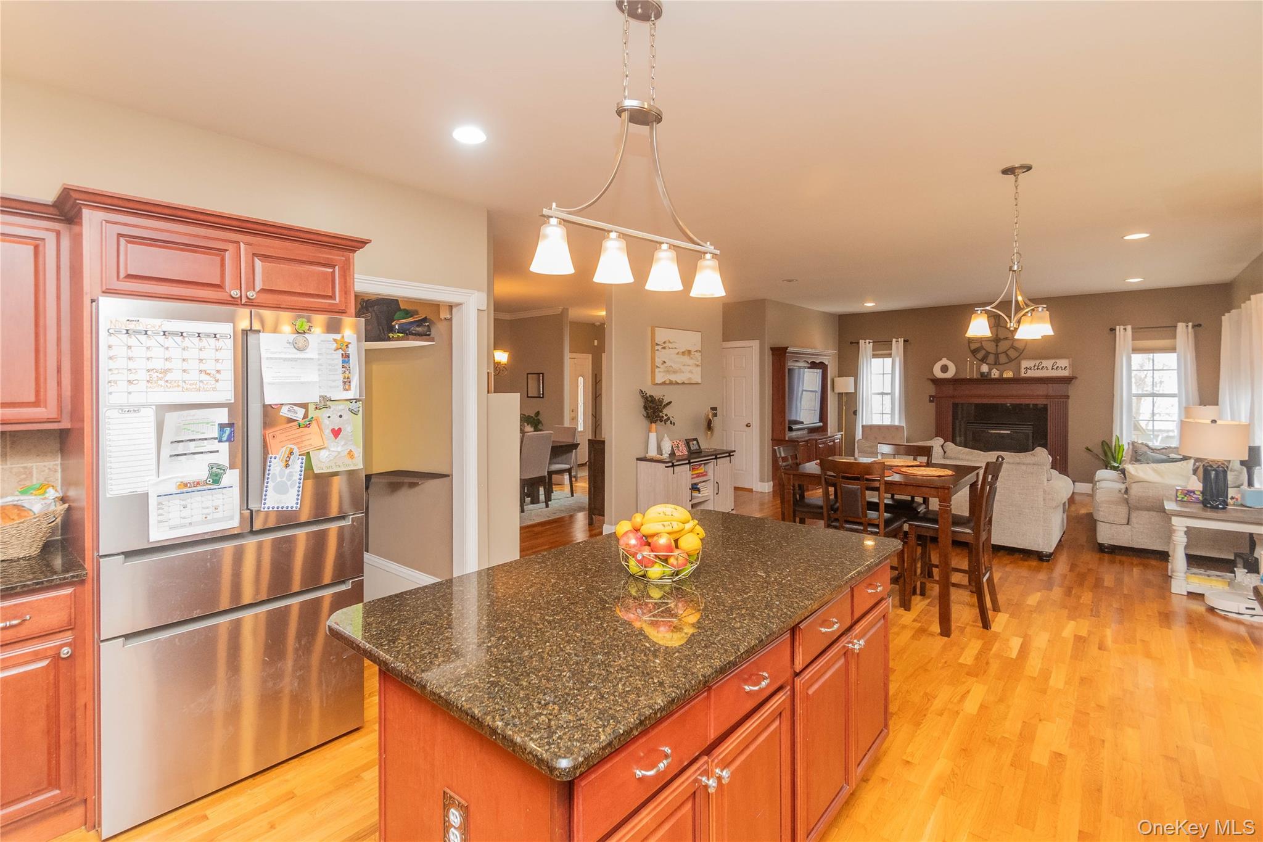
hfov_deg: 100.4
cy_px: 421
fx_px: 526
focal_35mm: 15
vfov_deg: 77.3
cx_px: 632
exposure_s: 1/60
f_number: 5.6
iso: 1400
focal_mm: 10
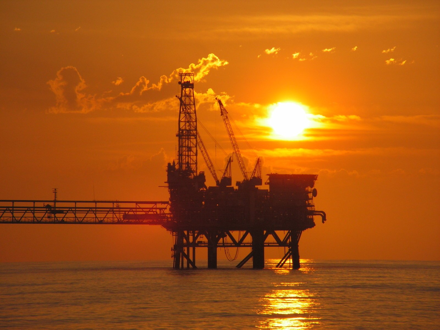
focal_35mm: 290
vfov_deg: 5.1
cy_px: 165
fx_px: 3686
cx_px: 220
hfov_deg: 6.8
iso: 64
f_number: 4.8
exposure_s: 1/1250
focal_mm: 48
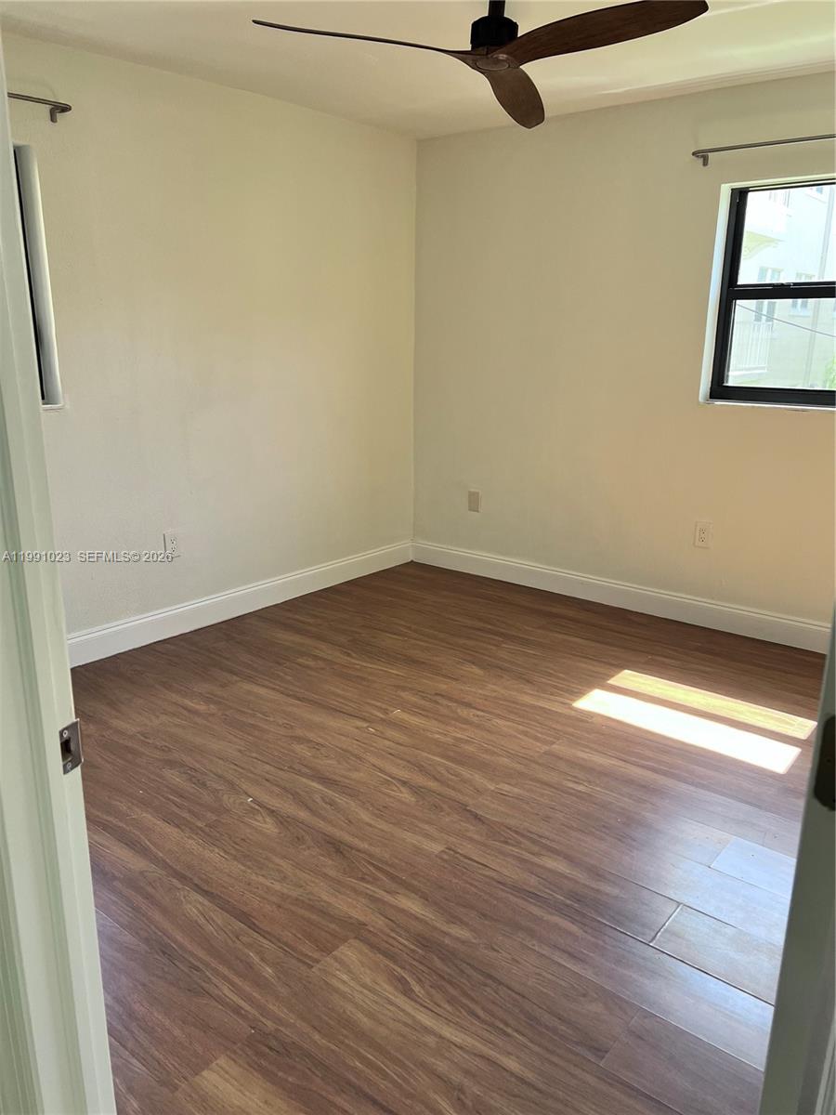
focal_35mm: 26
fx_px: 837
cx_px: 418
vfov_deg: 67.3
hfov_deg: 53.1
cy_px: 558
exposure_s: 1/121
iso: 80
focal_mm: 5.7
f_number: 1.5
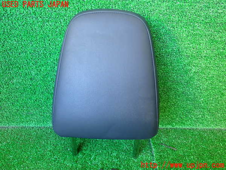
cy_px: 85
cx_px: 113
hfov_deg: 60.0
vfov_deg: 46.8
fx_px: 196
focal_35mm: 30
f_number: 2.3
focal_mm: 5.4
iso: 250
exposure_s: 1/30
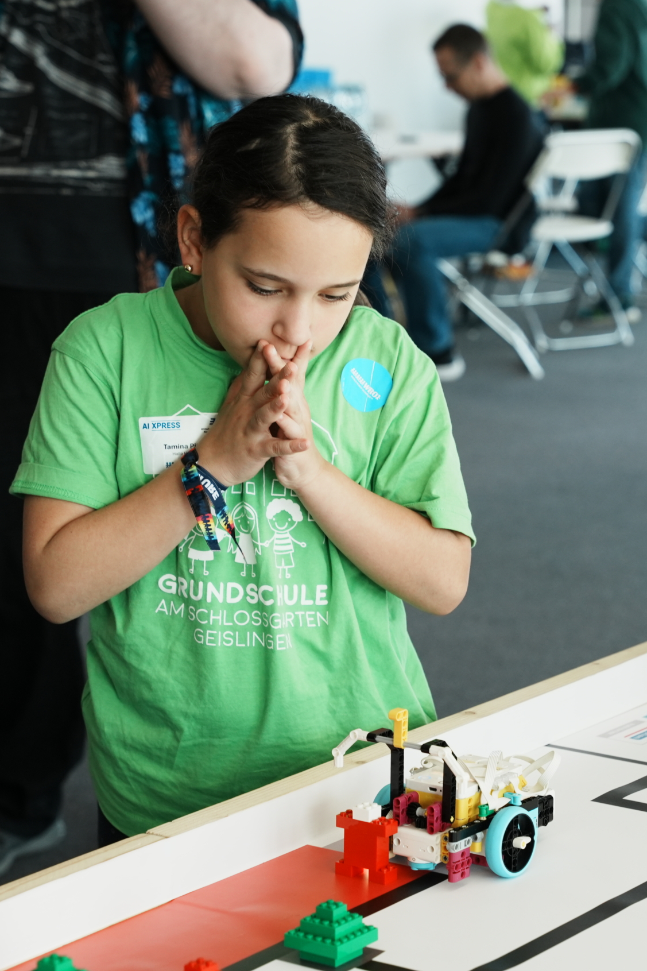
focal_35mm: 106
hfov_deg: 12.9
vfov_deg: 19.3
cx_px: 467
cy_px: 484
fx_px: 2858
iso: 800
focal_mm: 70
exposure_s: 1/250
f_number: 5
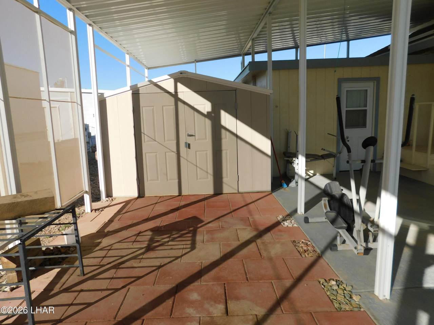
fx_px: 288
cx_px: 217
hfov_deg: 73.9
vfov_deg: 58.9
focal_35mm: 23
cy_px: 162
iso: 125
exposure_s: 1/400
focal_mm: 4
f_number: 6
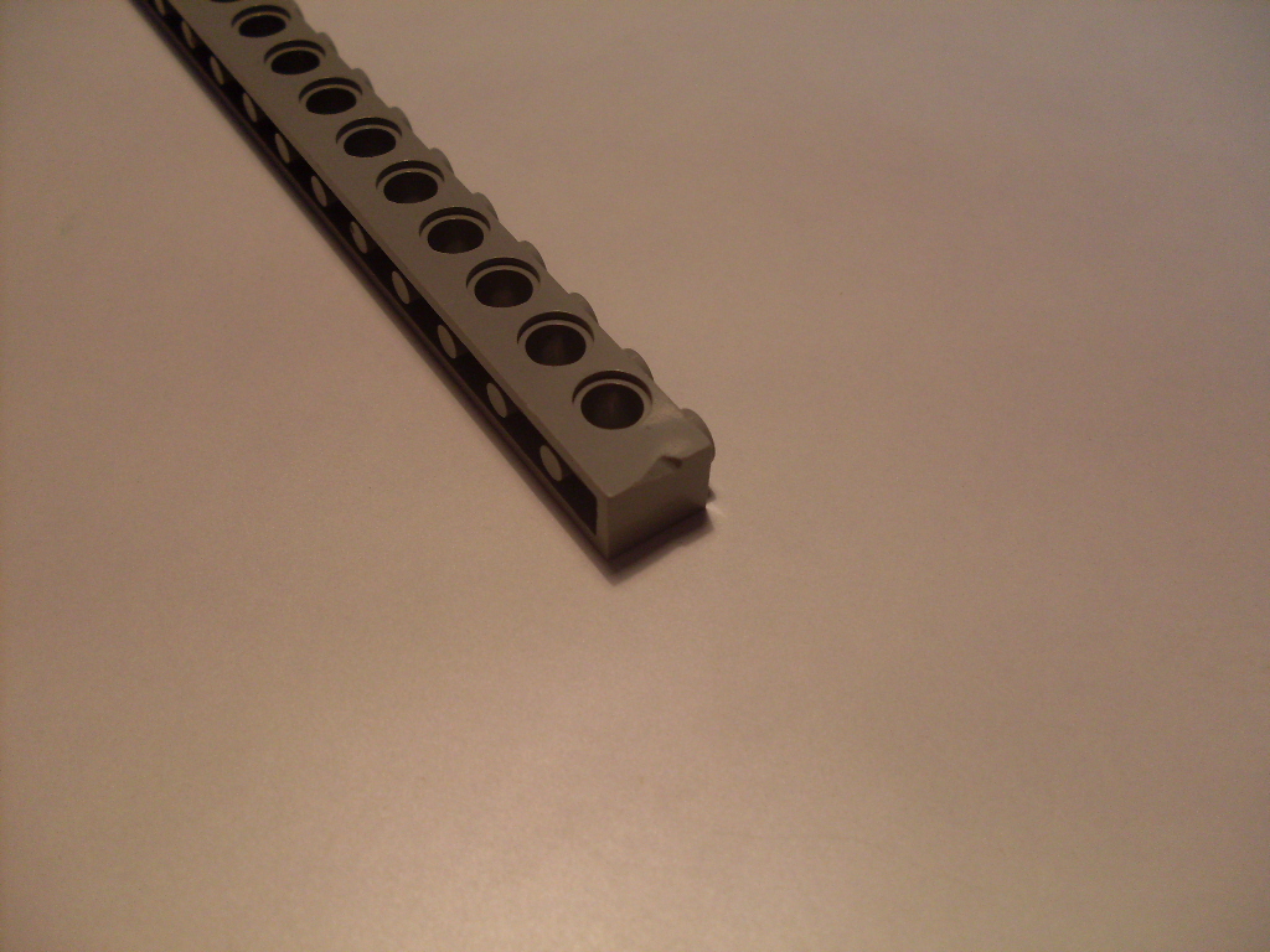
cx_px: 635
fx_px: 1394
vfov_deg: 37.7
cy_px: 476
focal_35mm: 38
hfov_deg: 49.0
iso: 100
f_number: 2.8
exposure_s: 1/60
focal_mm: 6.3
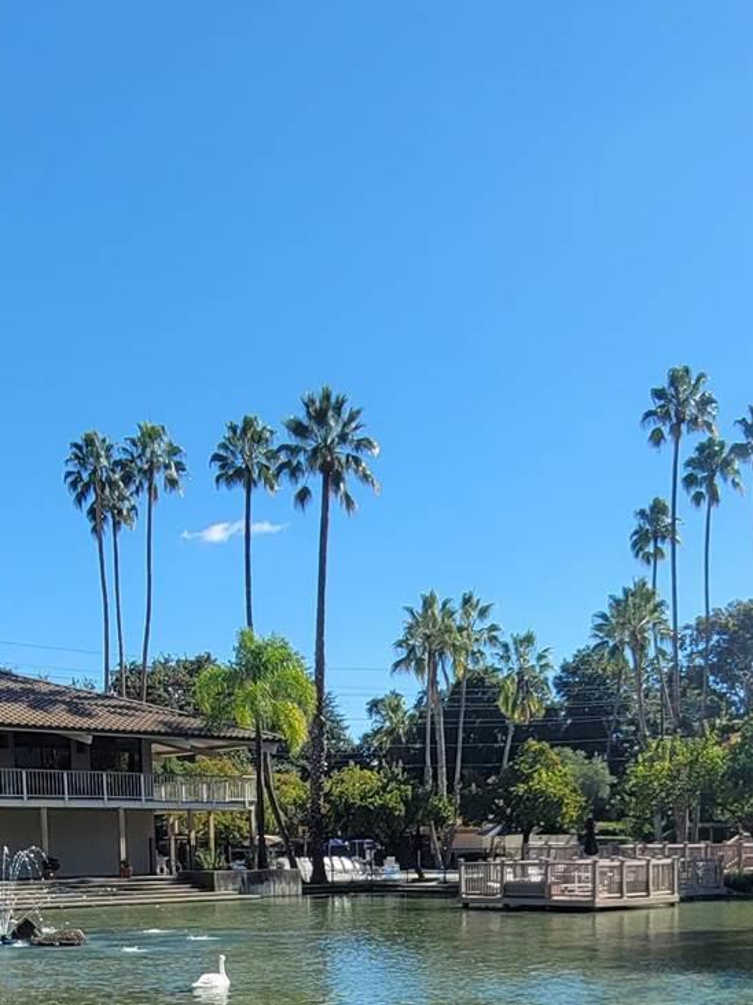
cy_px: 971
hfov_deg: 35.0
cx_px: 451
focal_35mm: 41
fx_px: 1190
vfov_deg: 40.9
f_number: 2.2
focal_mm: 2.2
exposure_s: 1/1554
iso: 64
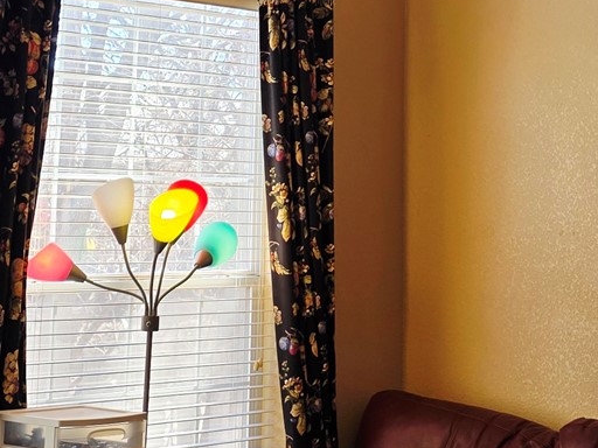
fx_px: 1589
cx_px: 411
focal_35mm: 92
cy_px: -46
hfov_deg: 21.2
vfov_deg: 15.6
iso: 32
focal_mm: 6.3
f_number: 1.7
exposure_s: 1/120
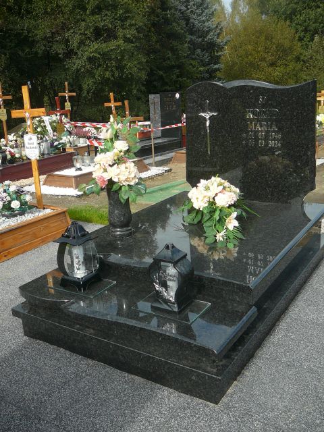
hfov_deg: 40.7
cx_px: 162
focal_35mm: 35
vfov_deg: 52.6
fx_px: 437
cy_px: 216
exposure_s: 1/800
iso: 80
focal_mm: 5.2
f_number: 2.8
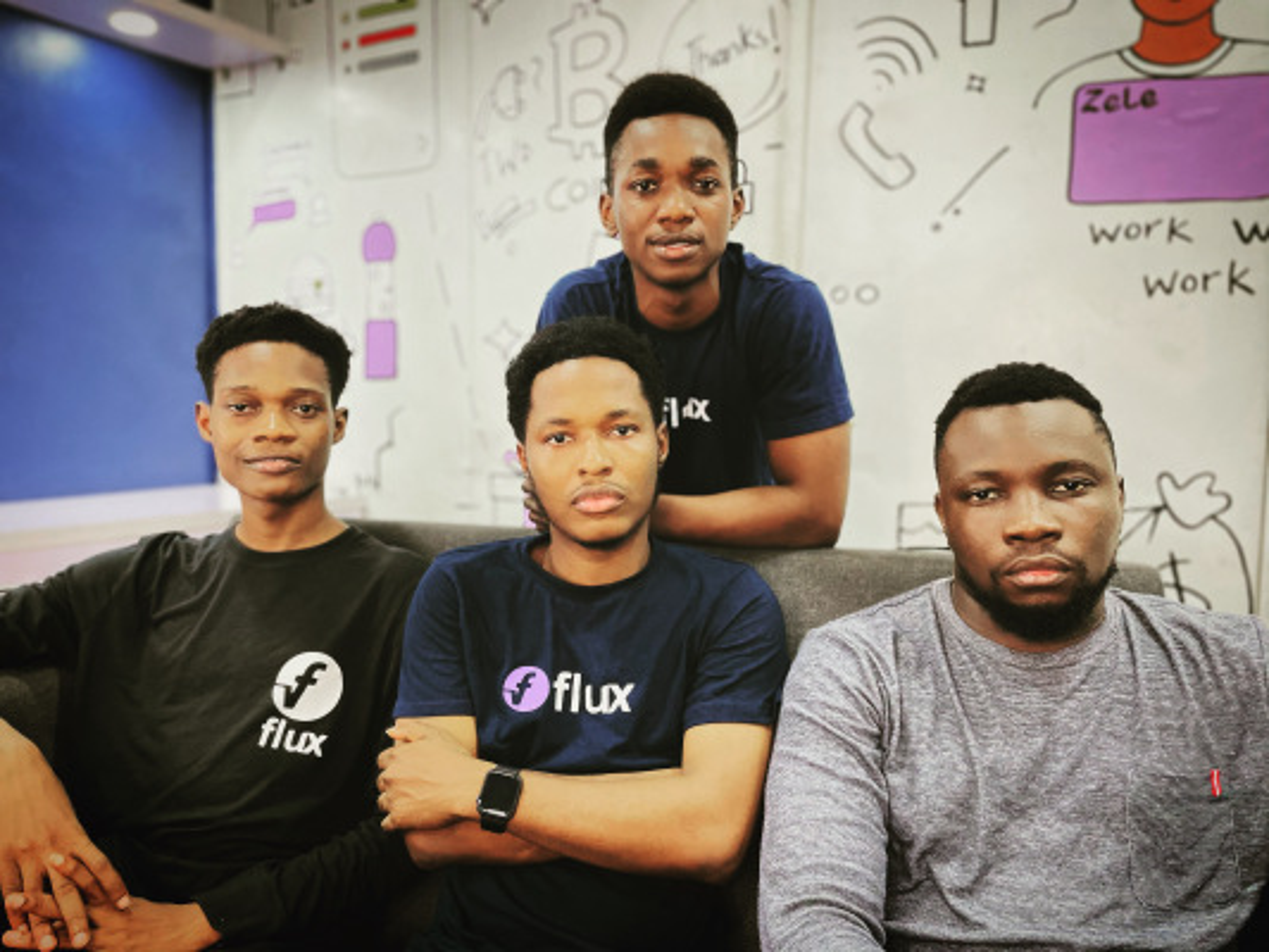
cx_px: 634
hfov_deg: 67.3
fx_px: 953
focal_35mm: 26
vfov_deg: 53.1
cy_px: 476
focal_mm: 4.2
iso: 250
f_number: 1.6
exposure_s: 1/50
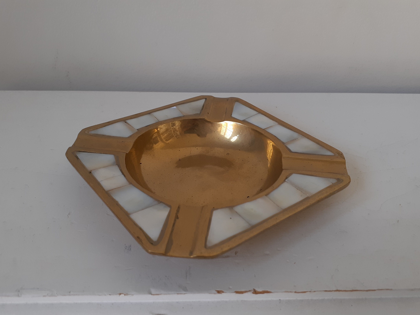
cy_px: 158
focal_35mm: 27
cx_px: 210
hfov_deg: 65.3
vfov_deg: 51.4
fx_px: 328
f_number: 1.9
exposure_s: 1/60
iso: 50
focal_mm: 3.6
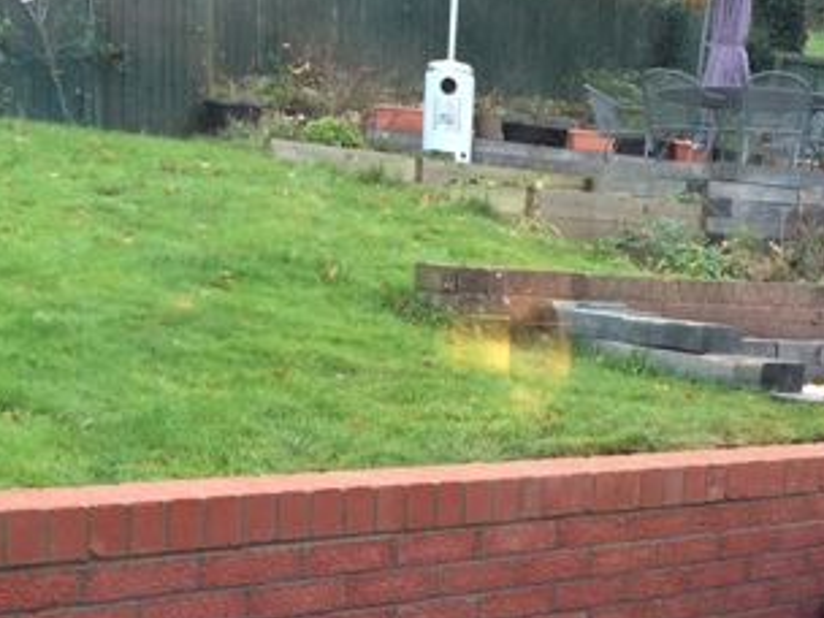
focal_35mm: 61
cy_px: 542
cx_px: 640
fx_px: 1452
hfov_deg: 31.0
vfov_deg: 23.5
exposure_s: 1/33
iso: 80
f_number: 2.2
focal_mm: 4.15
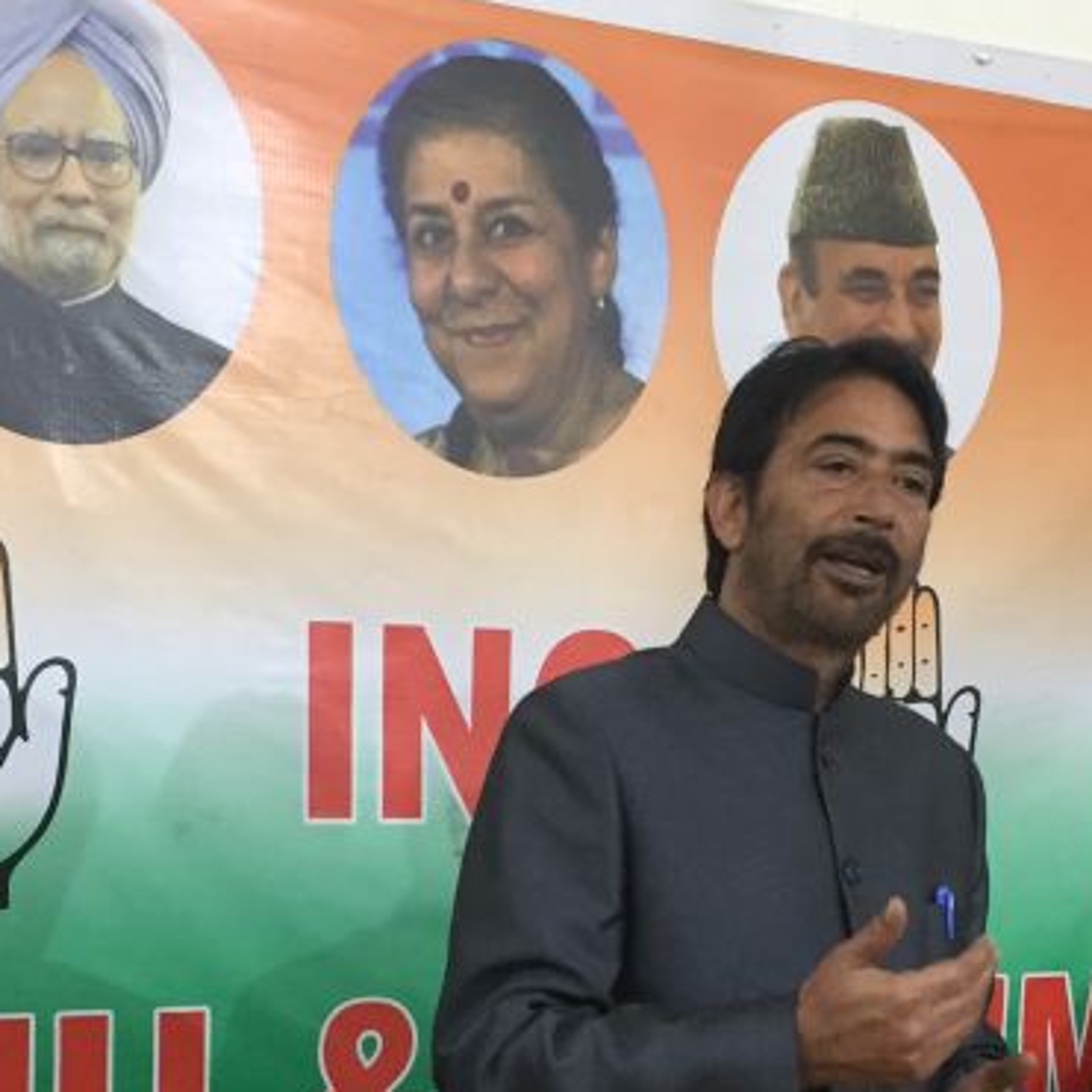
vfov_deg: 24.4
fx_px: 2463
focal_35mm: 69
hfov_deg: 25.0
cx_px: 474
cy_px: 936
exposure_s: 1/33
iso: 160
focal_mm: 4.15
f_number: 2.2
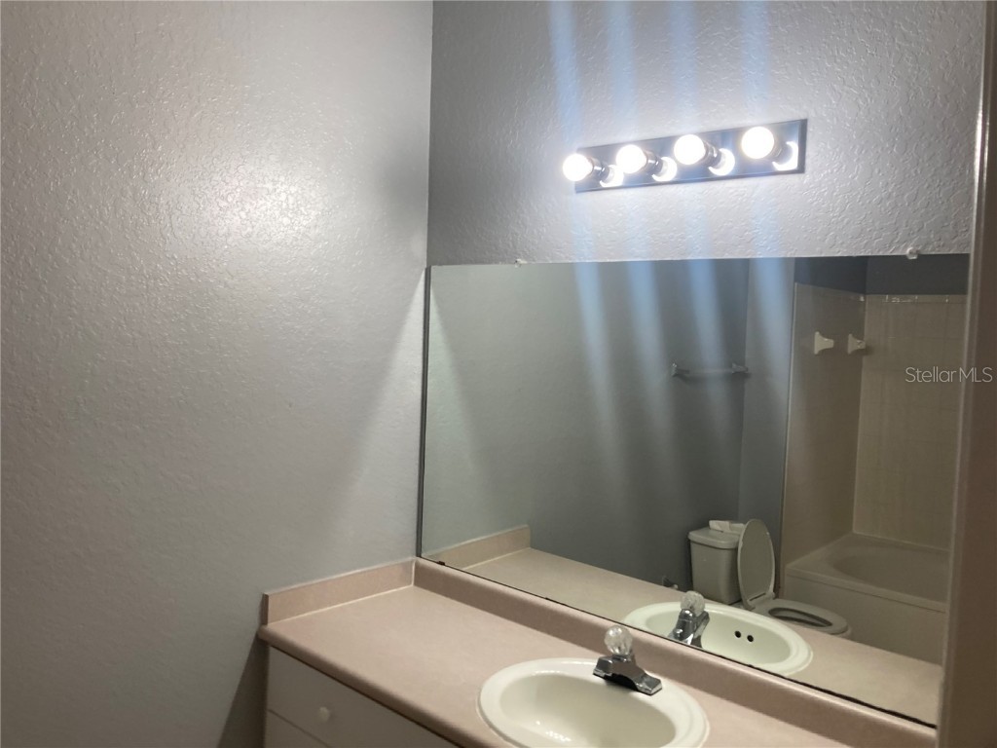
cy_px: 374
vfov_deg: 49.7
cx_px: 498
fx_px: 806
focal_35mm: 28
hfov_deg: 63.4
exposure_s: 1/120
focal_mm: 3.99
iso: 80
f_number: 1.8
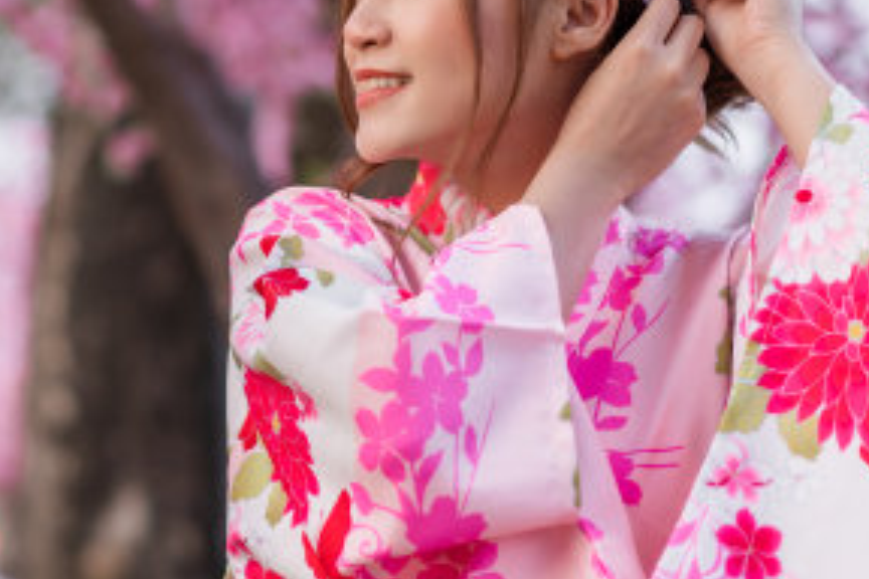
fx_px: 2824
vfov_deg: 11.7
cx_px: 263
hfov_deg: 17.4
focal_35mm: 117
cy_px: 109
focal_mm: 55
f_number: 1.8
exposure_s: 1/160
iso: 100
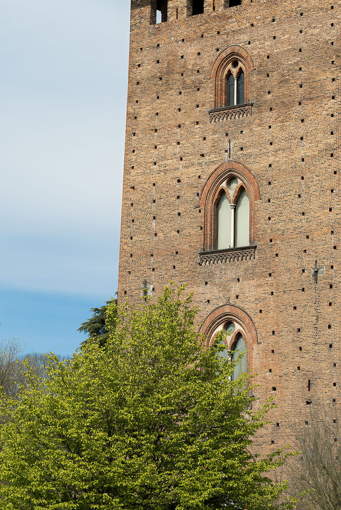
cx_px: 238
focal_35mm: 121
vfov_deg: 16.9
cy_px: 253
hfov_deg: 11.3
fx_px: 1718
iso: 100
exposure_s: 1/1600
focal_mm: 70
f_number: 3.5
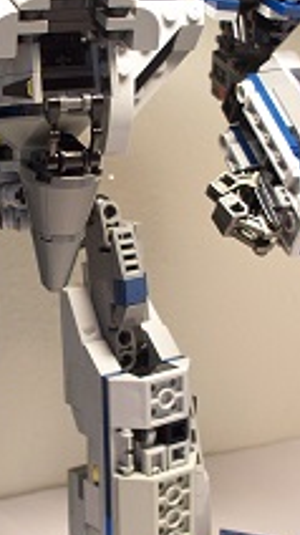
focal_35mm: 74
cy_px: 268
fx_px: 1048
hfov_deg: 16.1
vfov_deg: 28.6
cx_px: 33
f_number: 2.8
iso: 160
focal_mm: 7.54
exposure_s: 1/60
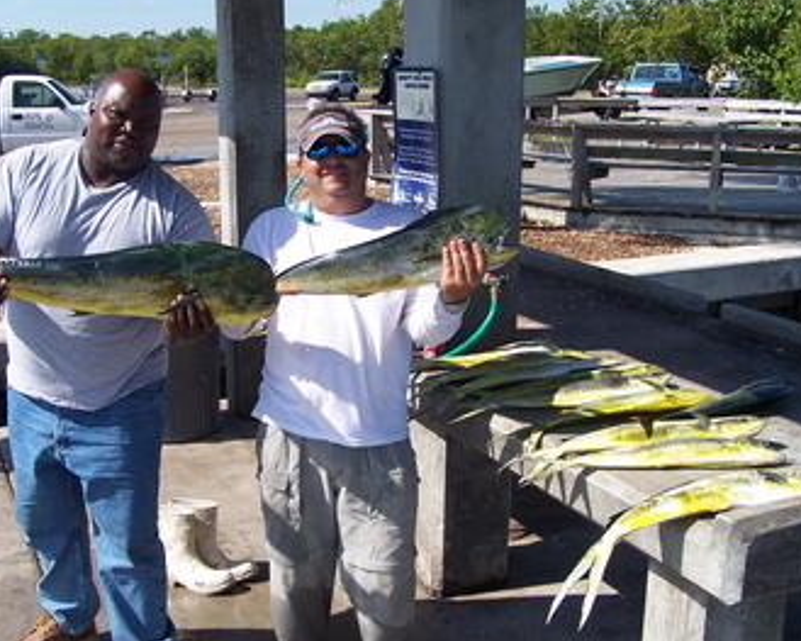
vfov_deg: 33.4
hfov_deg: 41.1
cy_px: 325
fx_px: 1066
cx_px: 366
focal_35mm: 45
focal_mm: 6.3
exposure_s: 1/640
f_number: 4
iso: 80
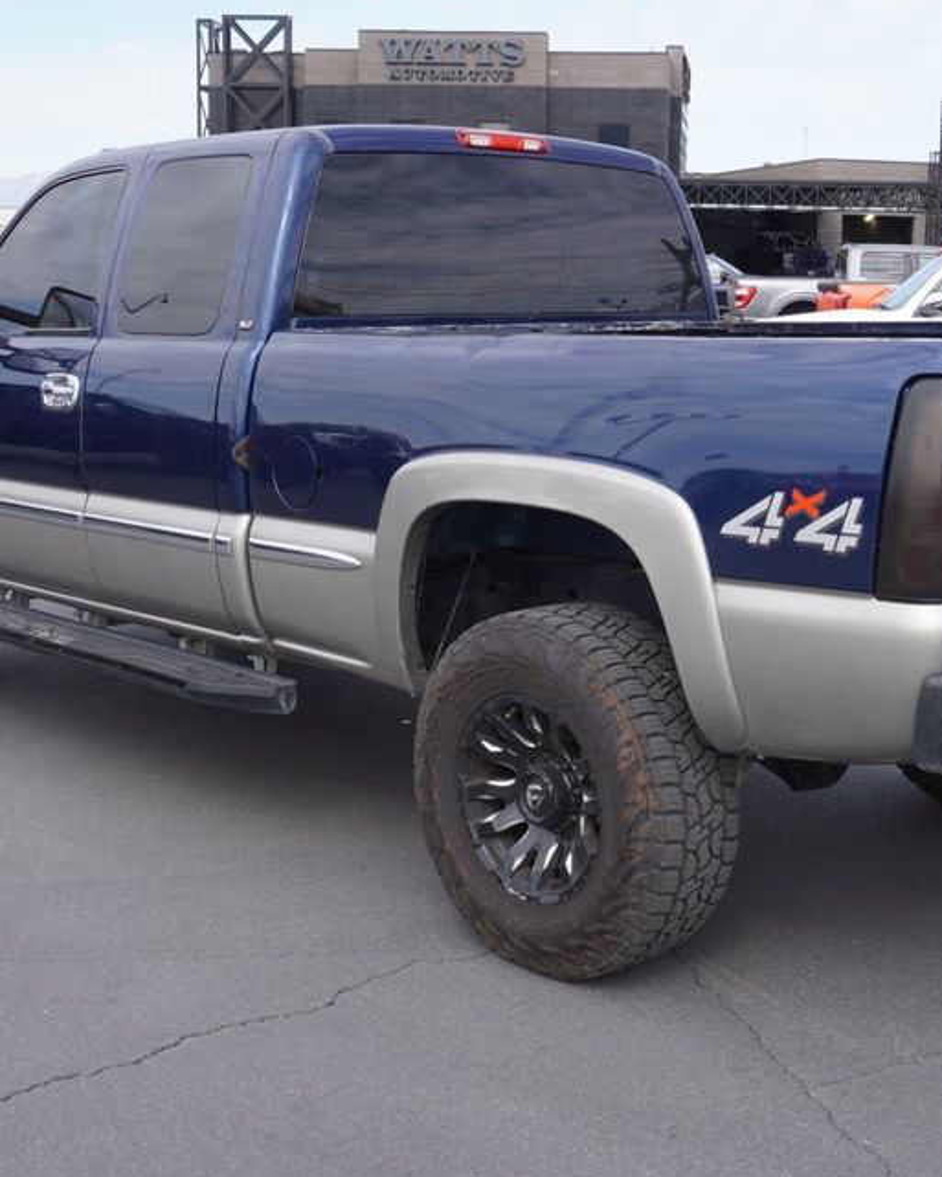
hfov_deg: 29.2
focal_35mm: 52
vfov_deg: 36.1
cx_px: 588
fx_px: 1803
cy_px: 564
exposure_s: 1/125
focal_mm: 23
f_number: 8
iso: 100
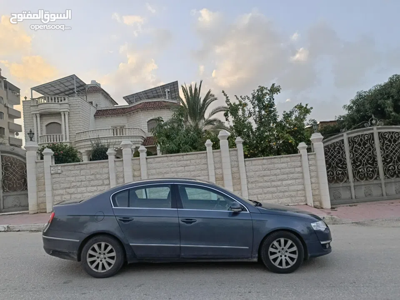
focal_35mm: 24
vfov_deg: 56.8
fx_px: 277
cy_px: 150
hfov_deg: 71.6
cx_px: 200
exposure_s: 1/123
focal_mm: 5.25
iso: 50
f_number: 1.7
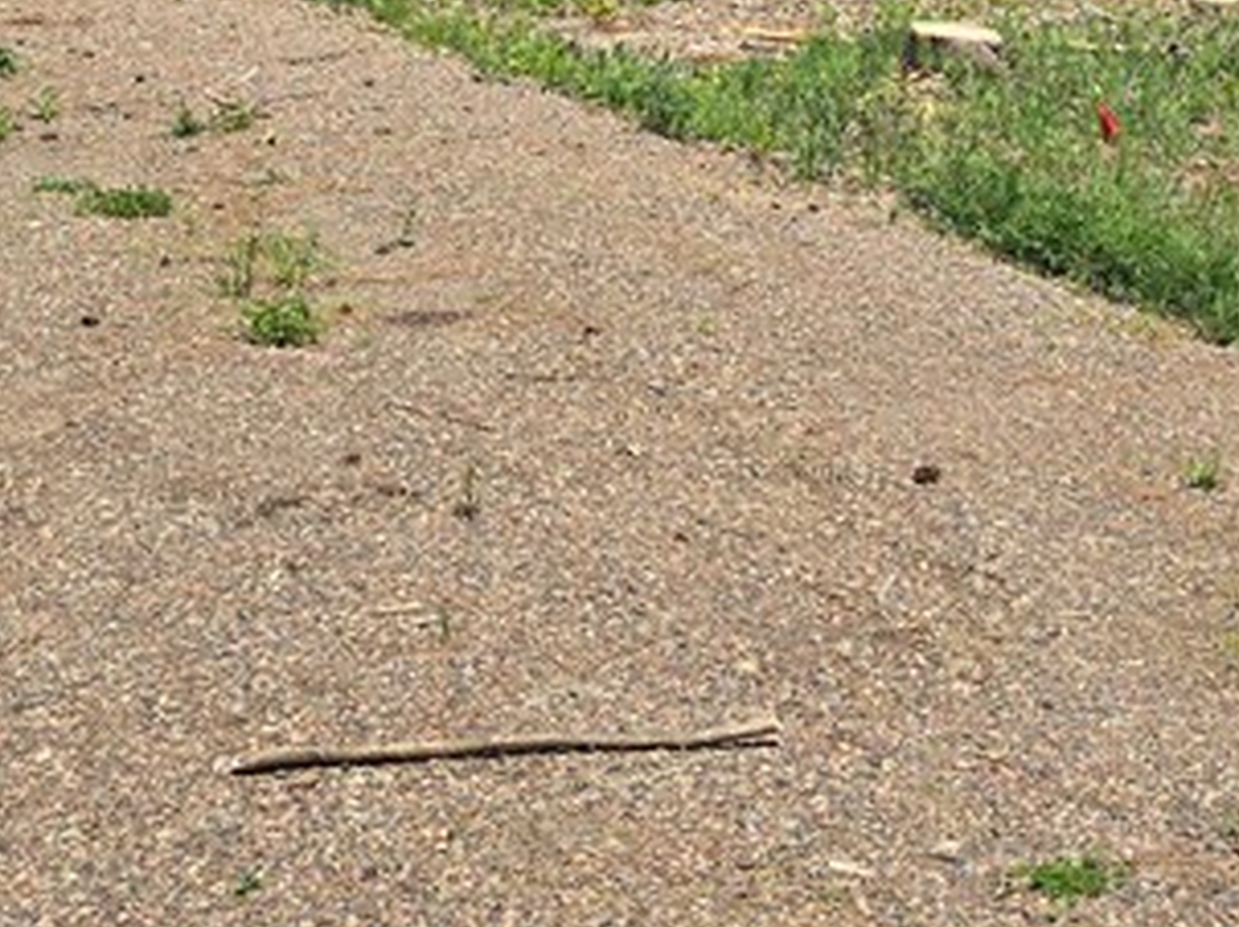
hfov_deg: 25.0
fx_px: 2790
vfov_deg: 18.1
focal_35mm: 78
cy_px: -127
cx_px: 763
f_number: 1.7
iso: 12
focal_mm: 6.3
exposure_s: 1/740
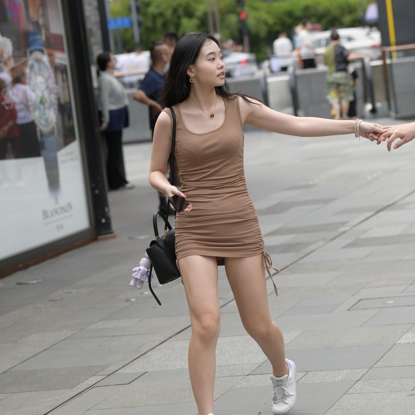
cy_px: 197
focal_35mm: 141
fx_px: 1912
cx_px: 208
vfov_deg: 12.4
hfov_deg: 12.4
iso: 320
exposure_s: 1/800
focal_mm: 110
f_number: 4.5
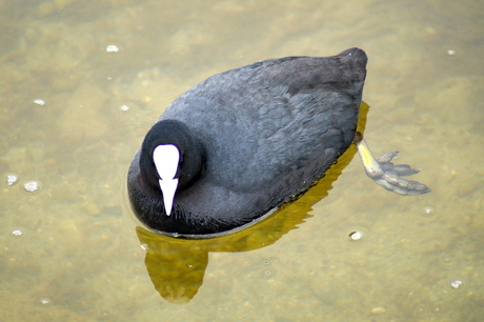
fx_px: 6045
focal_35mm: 450
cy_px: 161
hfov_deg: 4.6
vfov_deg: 3.1
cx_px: 242
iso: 500
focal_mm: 300
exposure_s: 1/500
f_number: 5.6
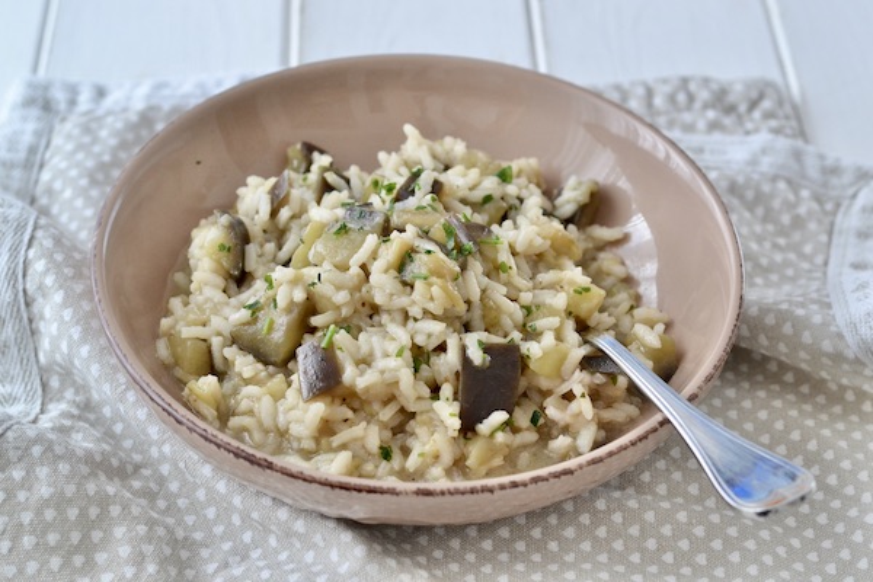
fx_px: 1819
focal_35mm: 75
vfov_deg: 18.2
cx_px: 436
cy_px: 291
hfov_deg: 27.0
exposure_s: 1/100
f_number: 4.5
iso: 800
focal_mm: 50
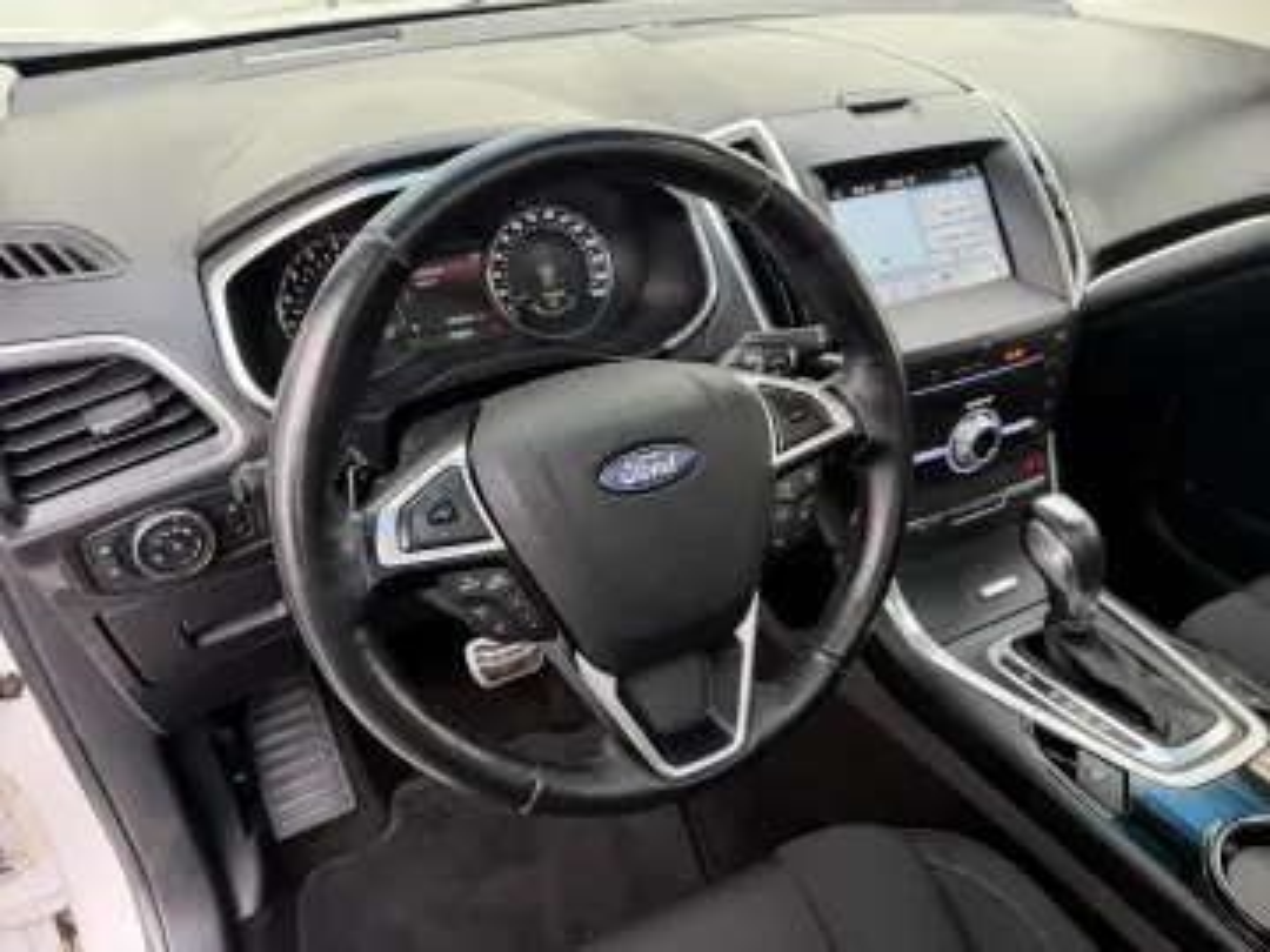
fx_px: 881
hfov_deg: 71.6
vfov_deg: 56.8
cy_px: 476
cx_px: 635
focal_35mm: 24
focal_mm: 6.76
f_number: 1.78
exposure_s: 1/123
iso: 125
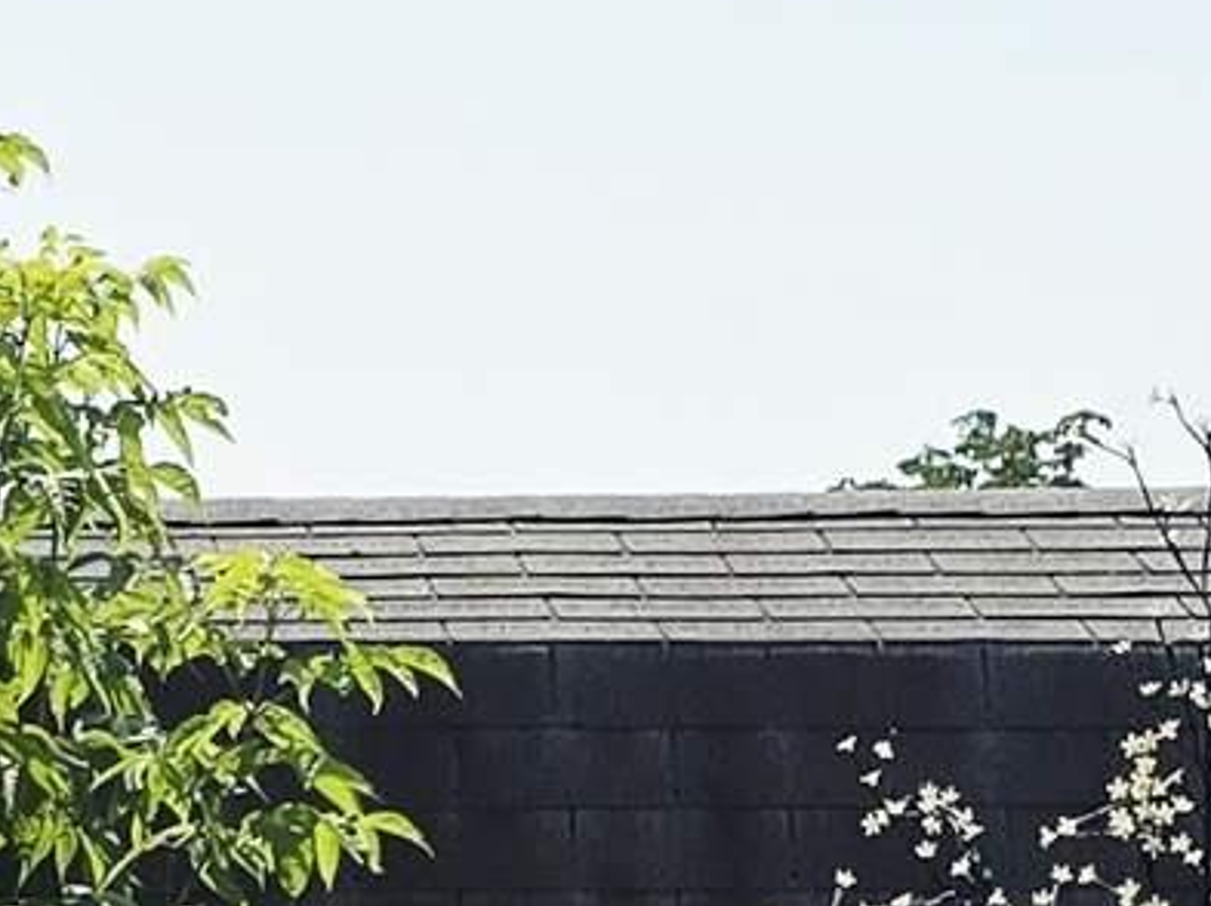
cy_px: 1479
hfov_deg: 10.9
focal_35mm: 180
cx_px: 117
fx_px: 6291
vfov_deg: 8.0
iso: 12
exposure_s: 1/1250
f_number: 1.7
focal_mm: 6.3
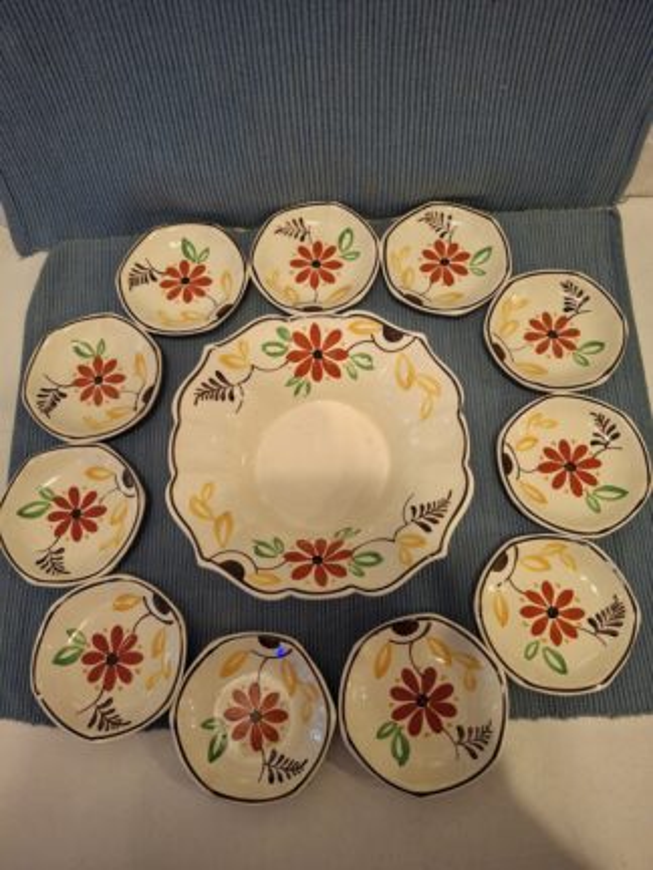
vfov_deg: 69.4
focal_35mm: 25
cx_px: 326
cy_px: 435
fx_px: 629
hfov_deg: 54.9
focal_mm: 4.69
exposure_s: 1/33
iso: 250
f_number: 1.8
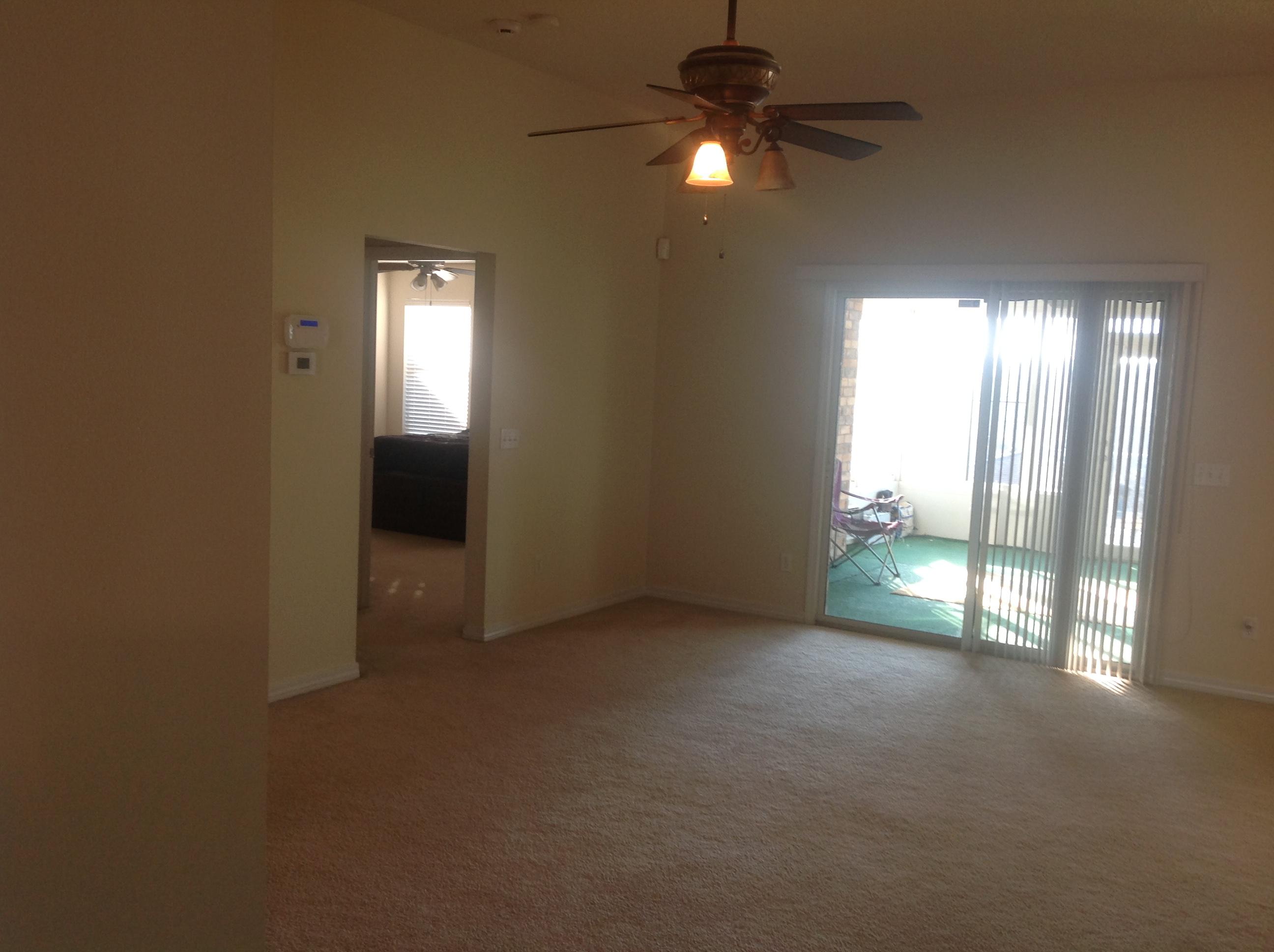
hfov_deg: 52.7
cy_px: 476
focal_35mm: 35
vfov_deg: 40.6
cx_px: 637
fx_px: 1286
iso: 50
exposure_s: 1/30
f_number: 2.4
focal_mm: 4.28
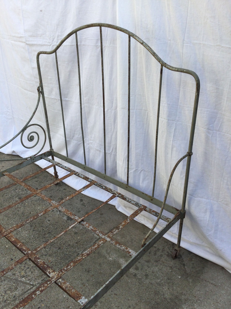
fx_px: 276
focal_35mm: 31
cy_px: 154
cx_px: 116
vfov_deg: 58.4
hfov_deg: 45.4
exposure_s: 1/500
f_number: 2.4
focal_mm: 3.3
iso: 25
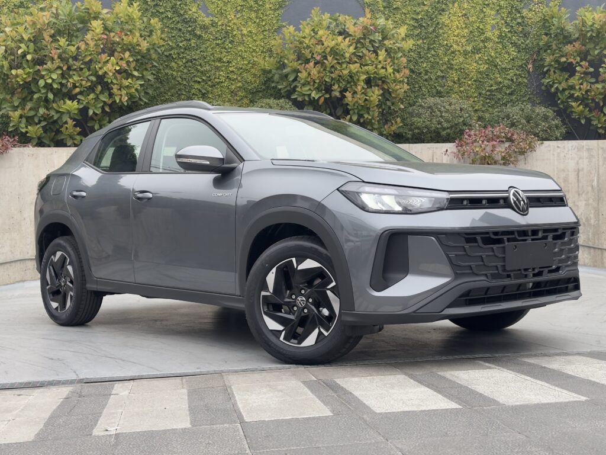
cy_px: 228
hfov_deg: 39.7
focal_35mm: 48
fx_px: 840
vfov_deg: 30.3
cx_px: 303
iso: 64
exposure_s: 1/903
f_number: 1.78
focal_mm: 6.86
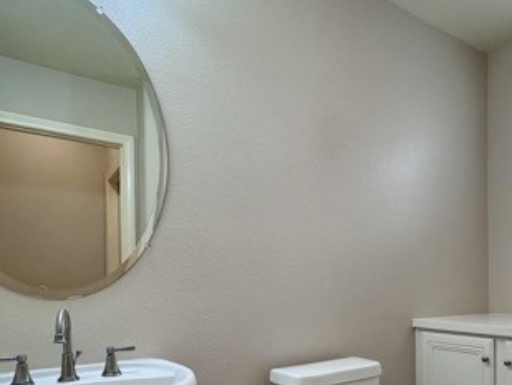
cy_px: 297
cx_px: 351
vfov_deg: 46.2
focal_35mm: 29
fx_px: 429
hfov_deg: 59.8
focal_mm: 2.22
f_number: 2.2
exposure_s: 1/120
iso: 250
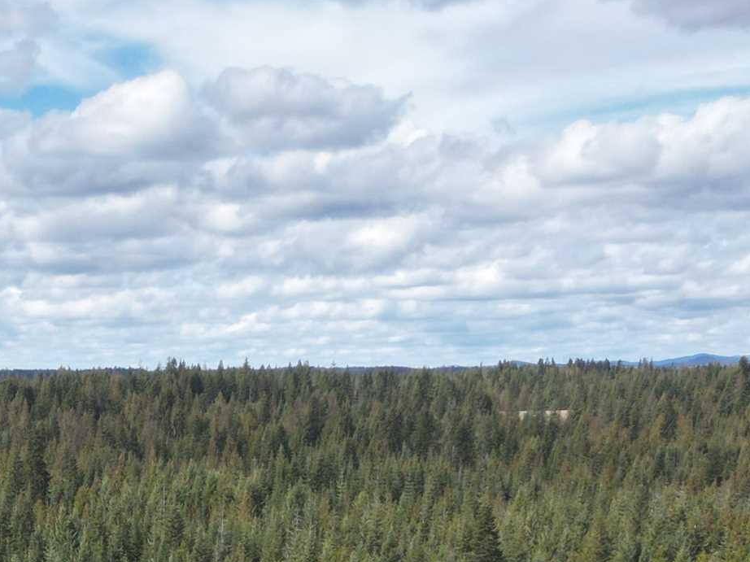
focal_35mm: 80
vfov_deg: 17.0
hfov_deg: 23.9
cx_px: 102
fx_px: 1733
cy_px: 791
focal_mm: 6.72
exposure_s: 1/2500
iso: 110
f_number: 1.7
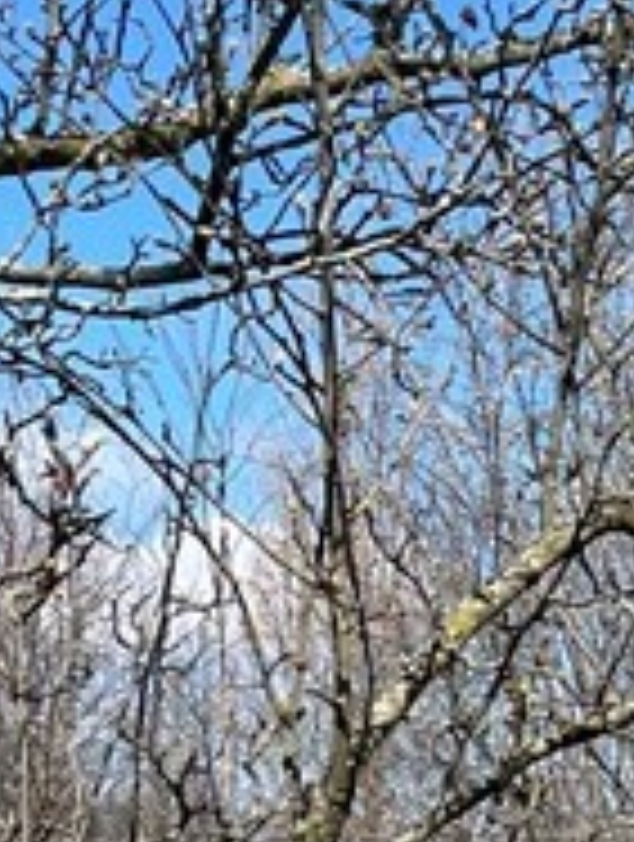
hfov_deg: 10.5
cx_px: 364
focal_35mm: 142
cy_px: 1896
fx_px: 3456
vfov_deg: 11.8
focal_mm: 5.1
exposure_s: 1/2410
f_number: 1.6
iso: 50
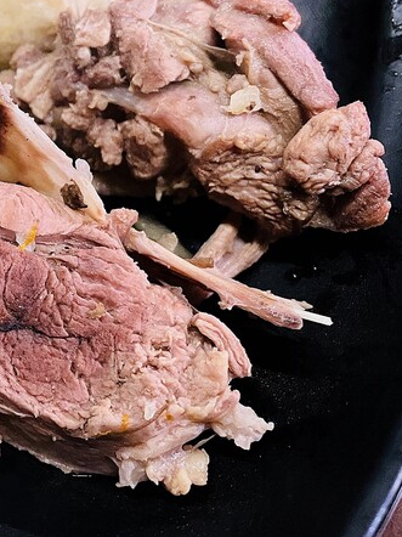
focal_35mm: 50
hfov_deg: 25.7
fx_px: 775
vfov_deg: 37.6
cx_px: -96
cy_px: 160
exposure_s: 1/60
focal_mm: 4.2
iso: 320
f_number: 1.6
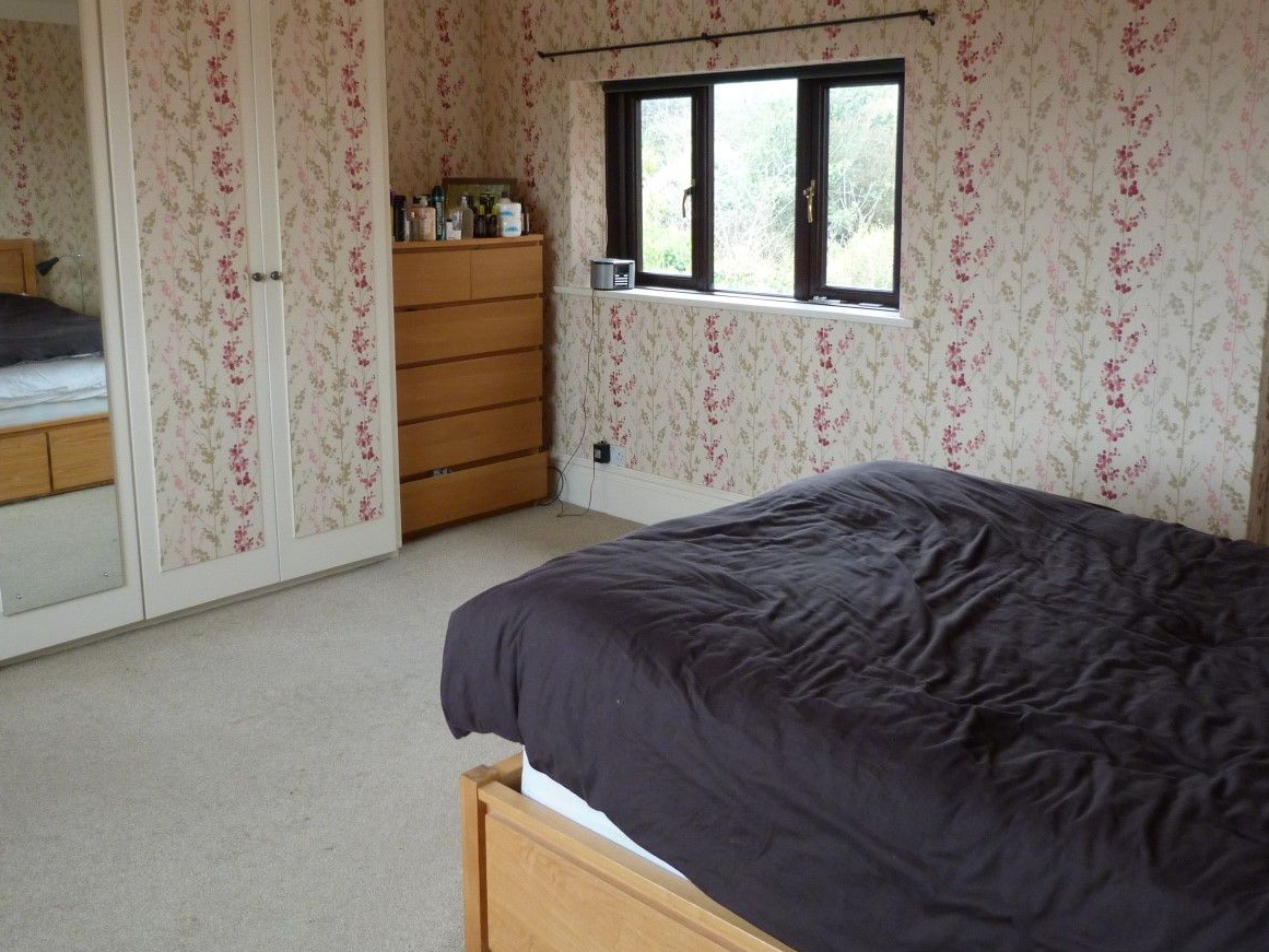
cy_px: 373
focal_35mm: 31
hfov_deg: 58.3
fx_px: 1137
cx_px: 599
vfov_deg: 45.2
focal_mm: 4.5
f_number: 2.8
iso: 200
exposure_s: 1/60
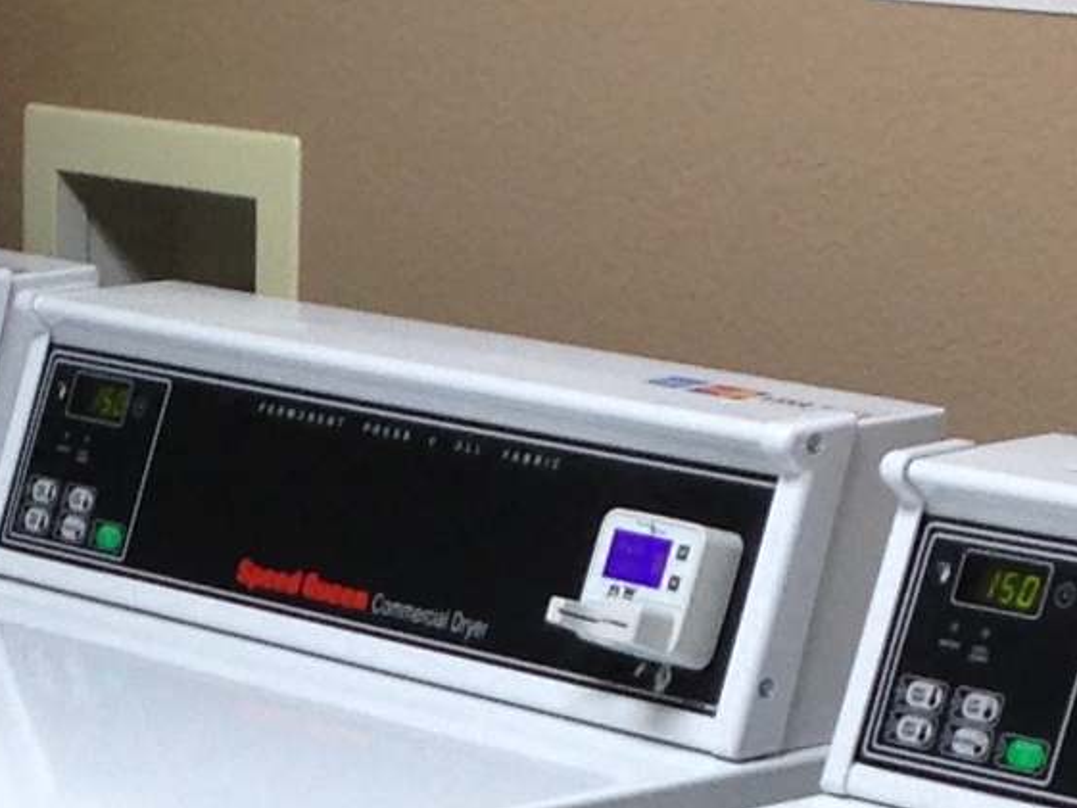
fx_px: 5975
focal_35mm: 192
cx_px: 65
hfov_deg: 10.2
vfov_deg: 7.6
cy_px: 1269
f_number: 2.4
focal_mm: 4.12
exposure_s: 1/40
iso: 50
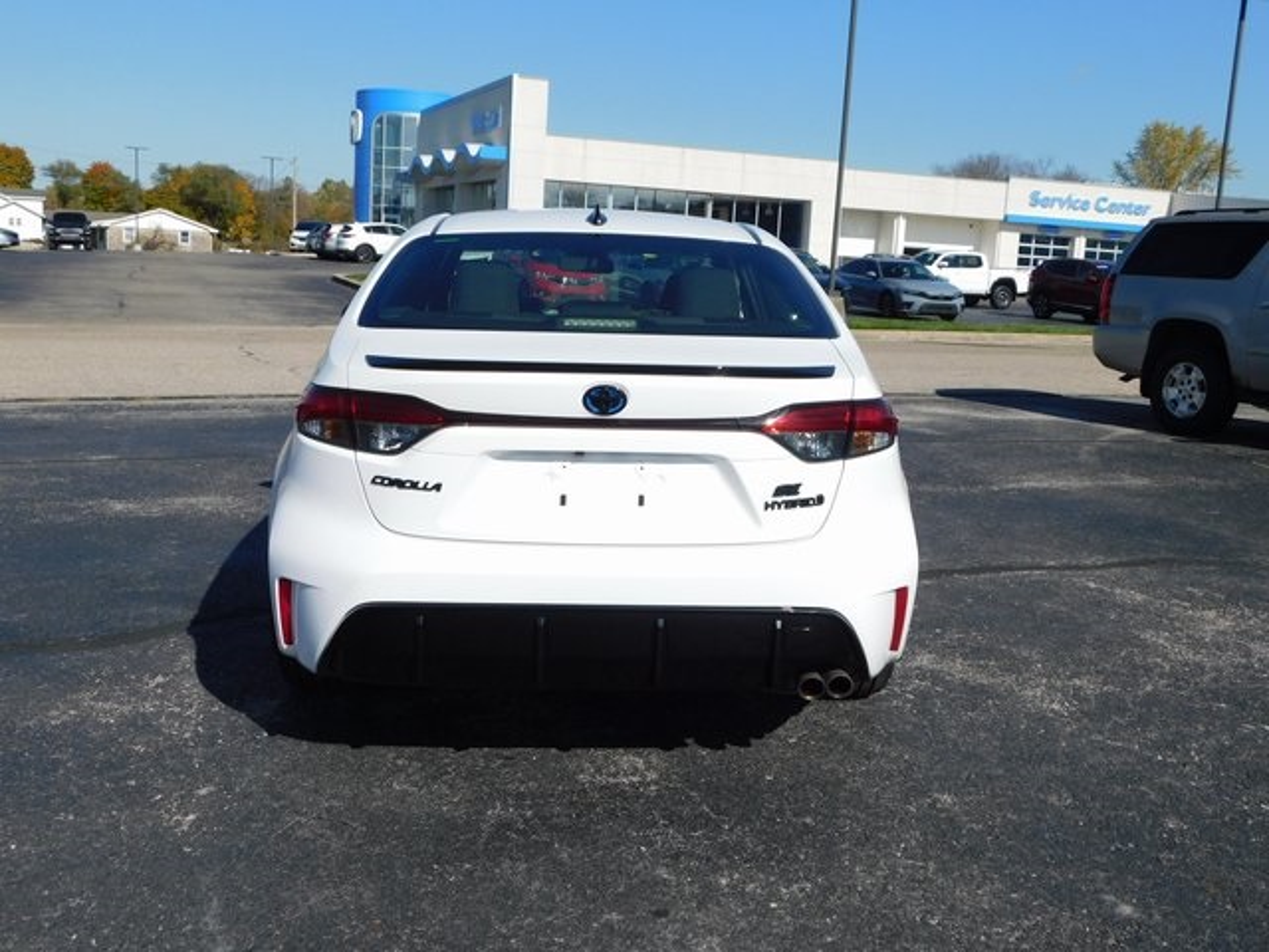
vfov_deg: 39.7
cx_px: 634
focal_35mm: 36
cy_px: 476
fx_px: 1320
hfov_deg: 51.4
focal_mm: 6.3
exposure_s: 1/640
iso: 125
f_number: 7
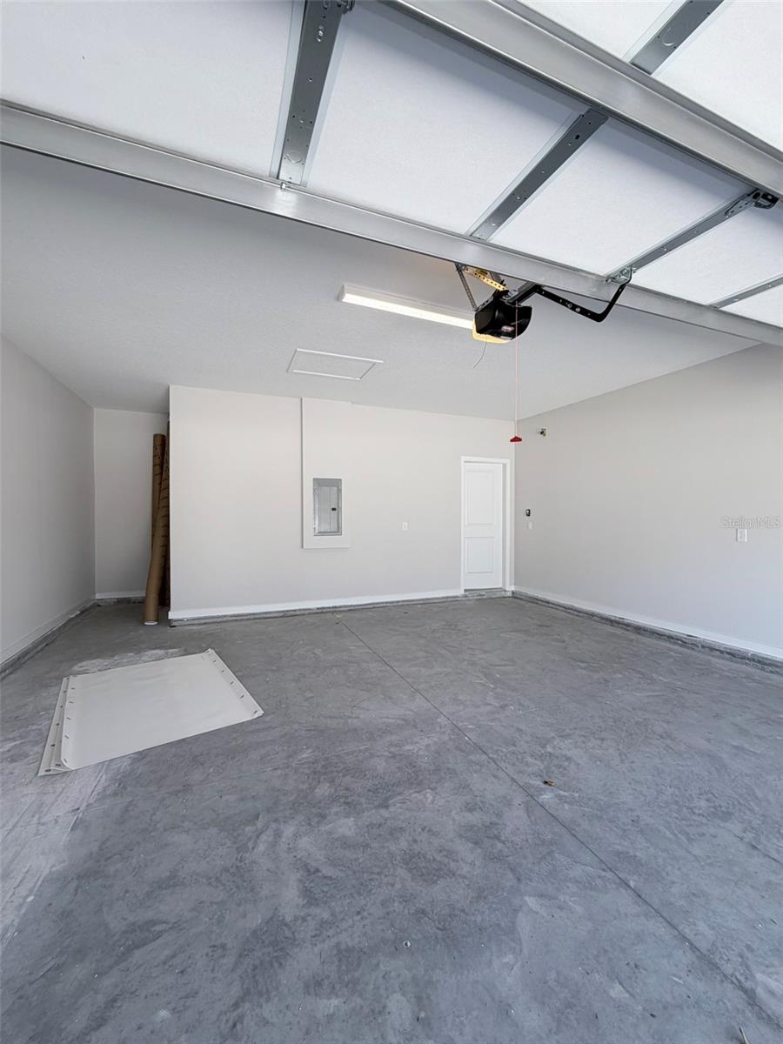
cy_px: 522
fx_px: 422
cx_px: 392
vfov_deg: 102.1
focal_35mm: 14
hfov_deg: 85.7
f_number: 2.2
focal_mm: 2.22
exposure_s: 1/120
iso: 40
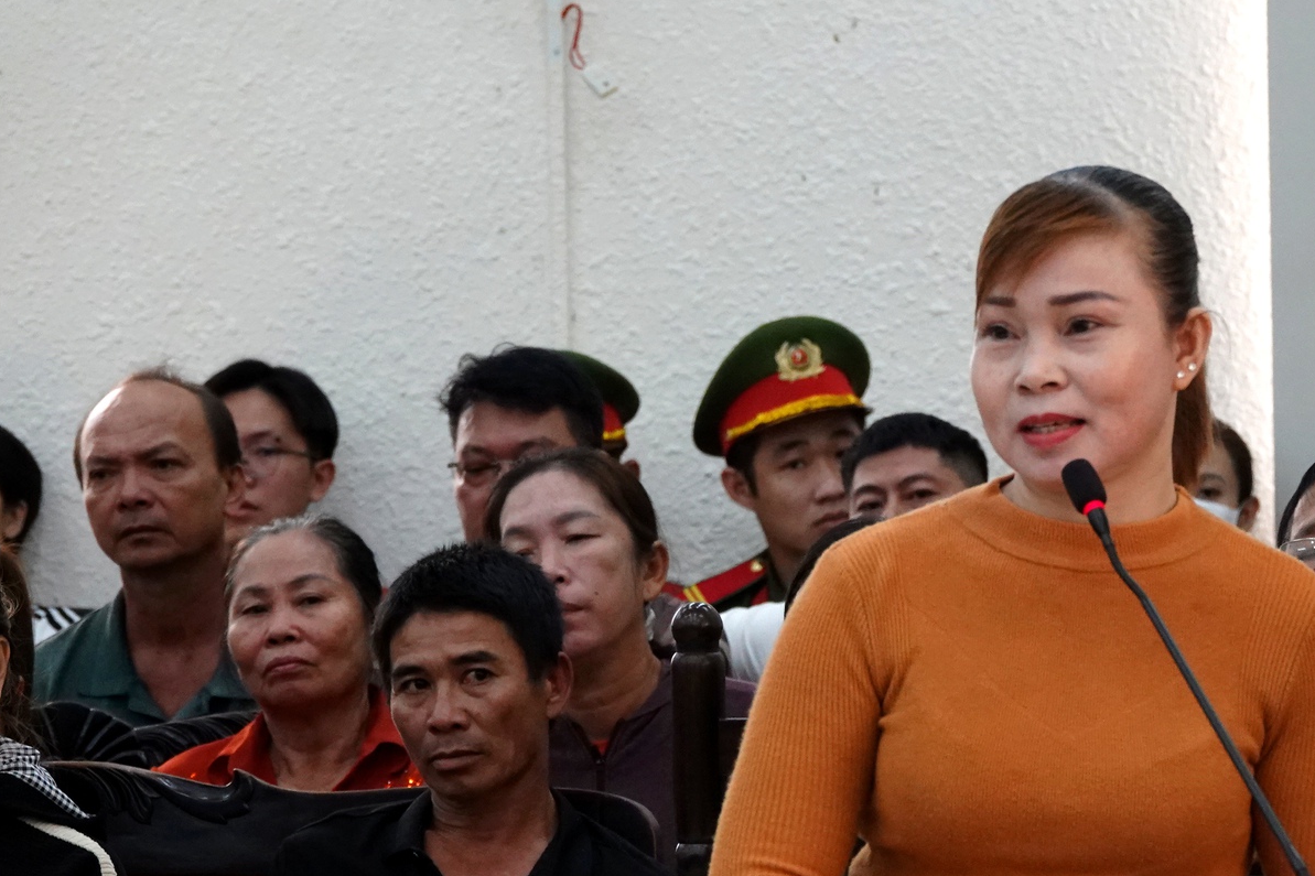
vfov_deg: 4.8
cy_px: 642
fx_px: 10408
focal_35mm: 285
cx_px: 1057
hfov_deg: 7.2
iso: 1000
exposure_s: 1/80
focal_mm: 62.39
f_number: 4
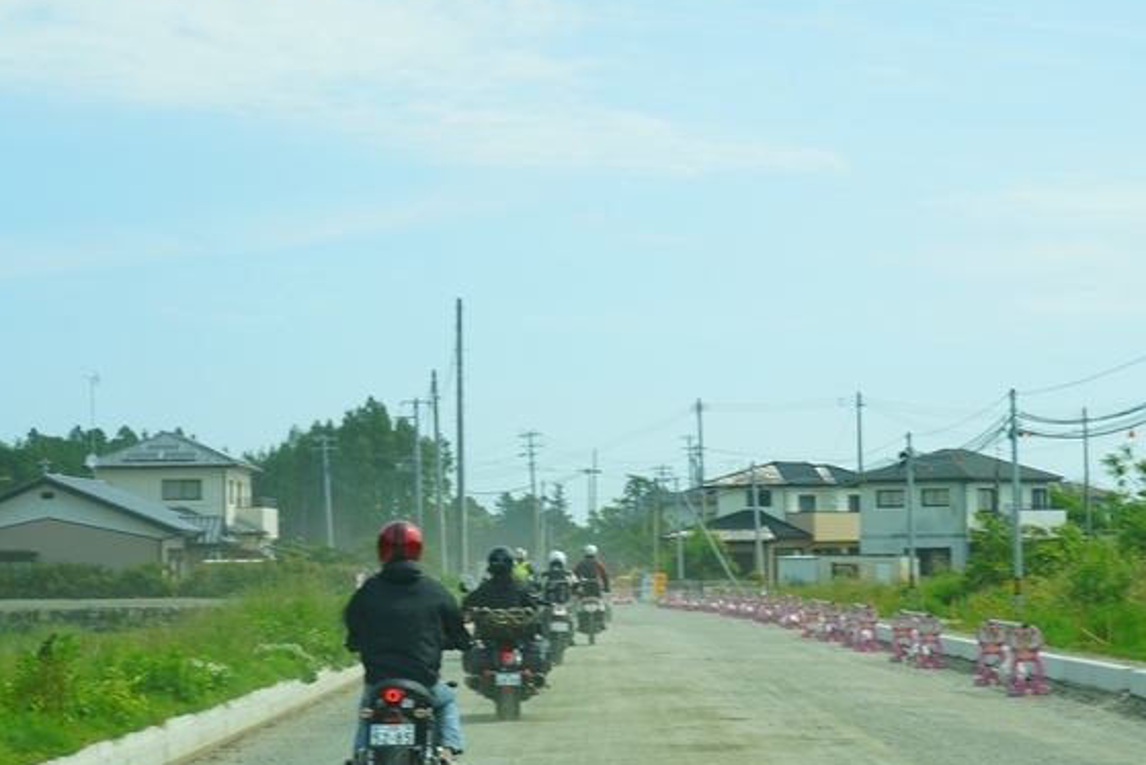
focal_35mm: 103
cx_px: 703
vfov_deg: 13.3
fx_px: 3279
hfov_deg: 19.8
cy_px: 486
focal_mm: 72
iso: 100
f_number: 6.7
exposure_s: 1/250
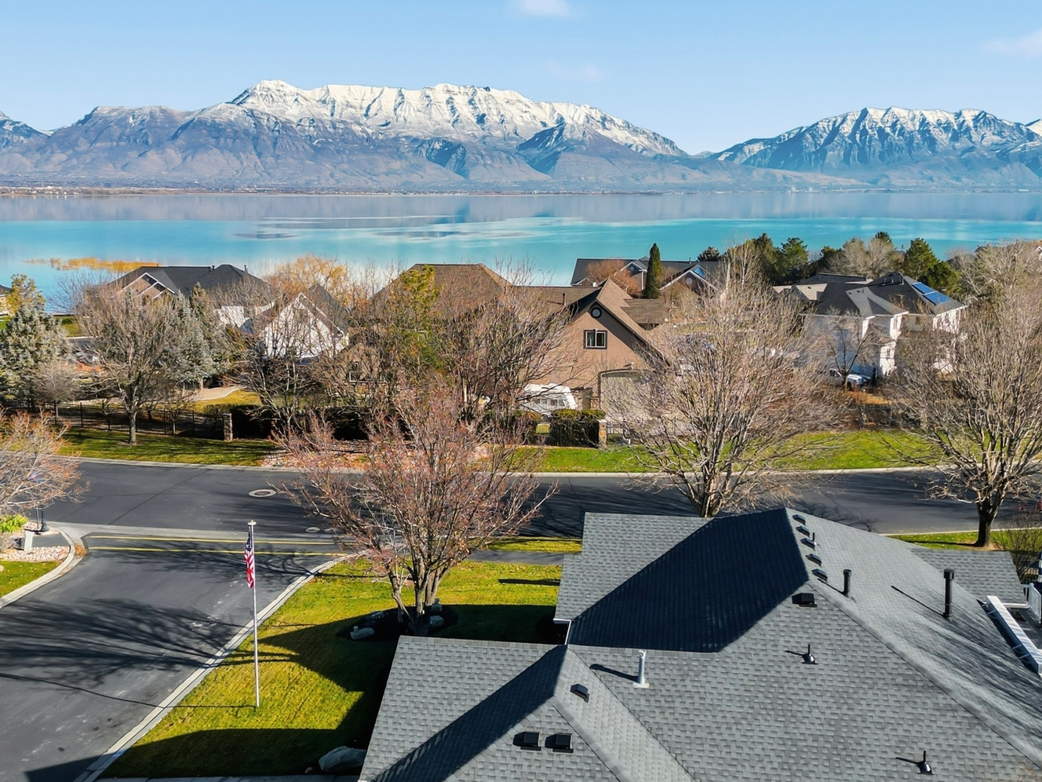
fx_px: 1114
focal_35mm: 37
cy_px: 364
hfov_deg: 50.1
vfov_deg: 38.6
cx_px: 520
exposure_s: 1/4000
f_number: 1.7
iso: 130
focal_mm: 6.7
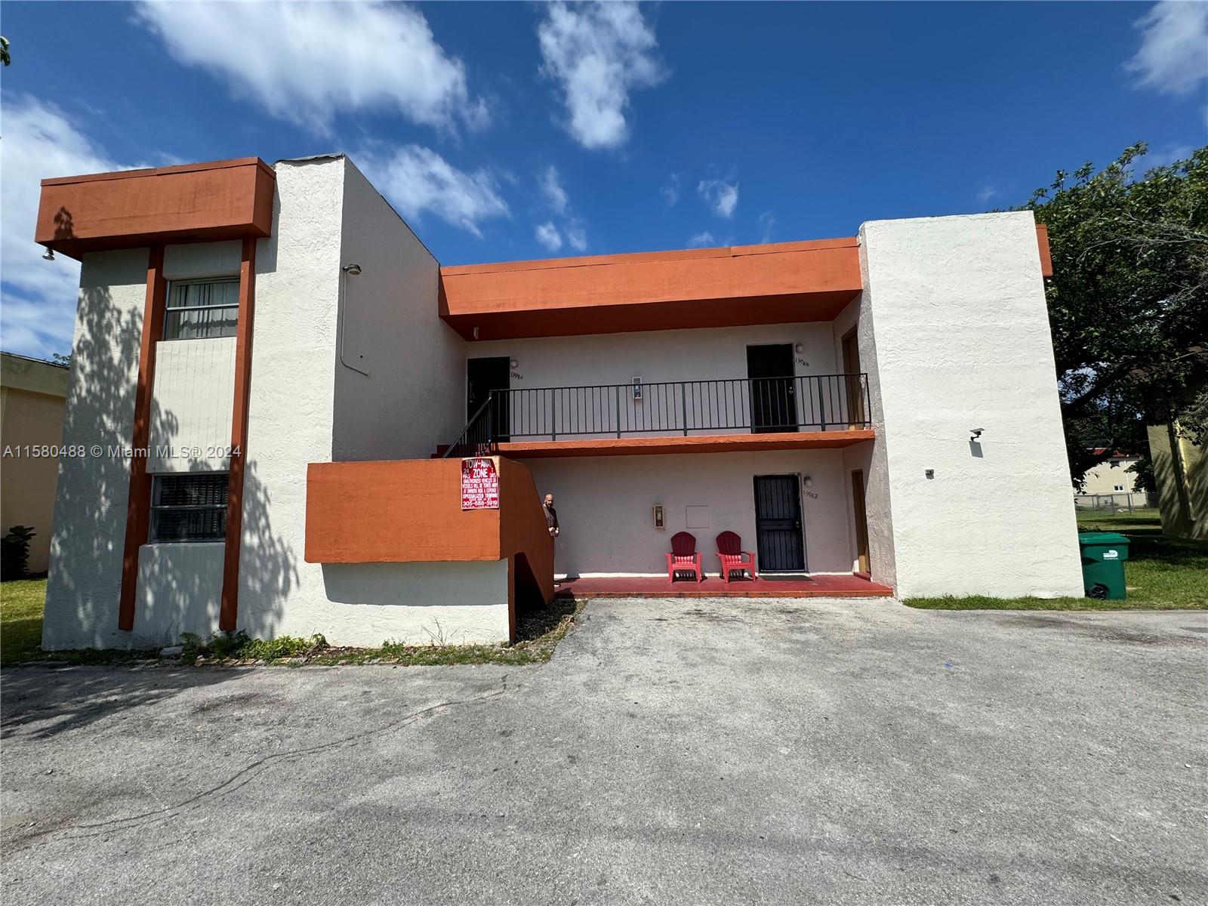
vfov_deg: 85.7
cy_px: 453
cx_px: 604
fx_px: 489
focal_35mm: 14
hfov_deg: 102.1
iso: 50
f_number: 2.2
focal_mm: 2.22
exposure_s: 1/2494
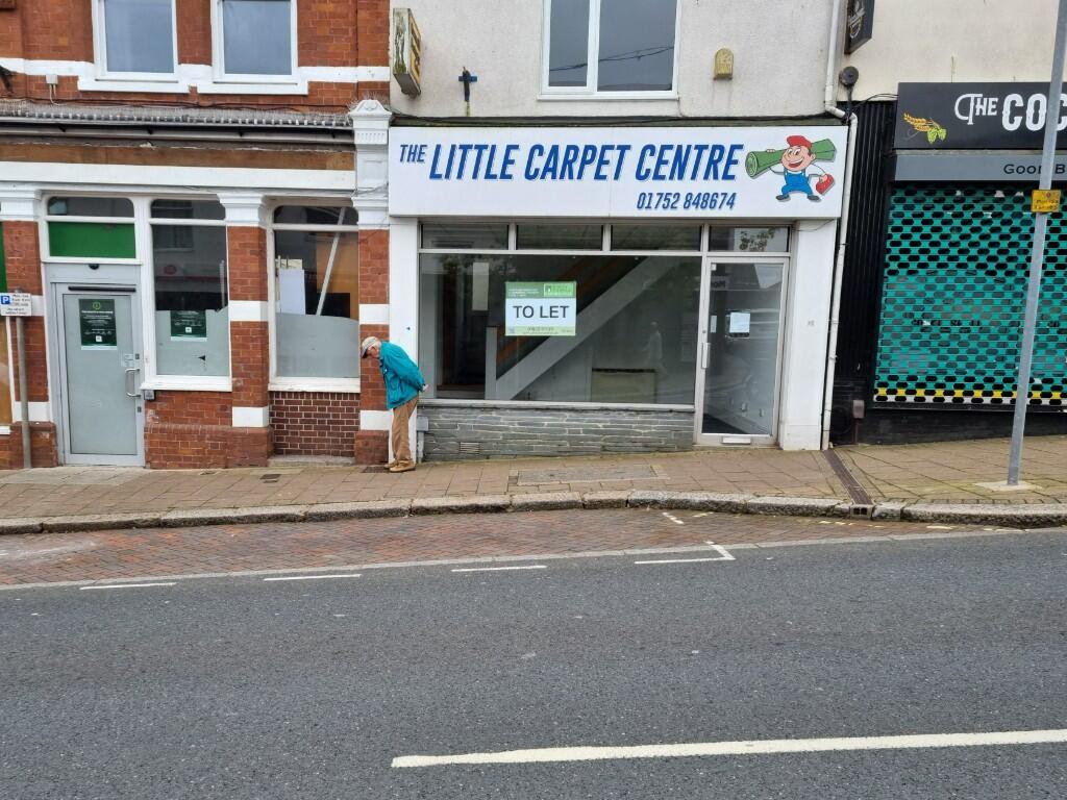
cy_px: 400
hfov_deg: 67.3
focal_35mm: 26
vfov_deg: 53.1
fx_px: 801
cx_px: 534
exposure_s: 1/465
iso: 50
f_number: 1.8
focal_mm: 5.4
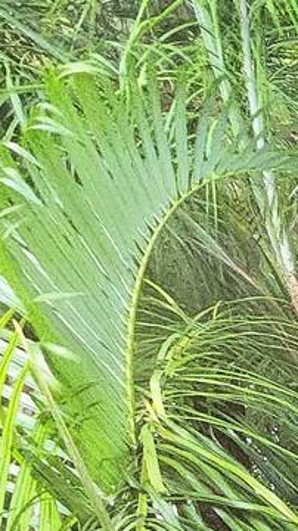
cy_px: 673
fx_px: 887
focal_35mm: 63
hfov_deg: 8.8
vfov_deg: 28.1
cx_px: 1123
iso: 320
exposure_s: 1/60.2
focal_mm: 2.2
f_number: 2.2
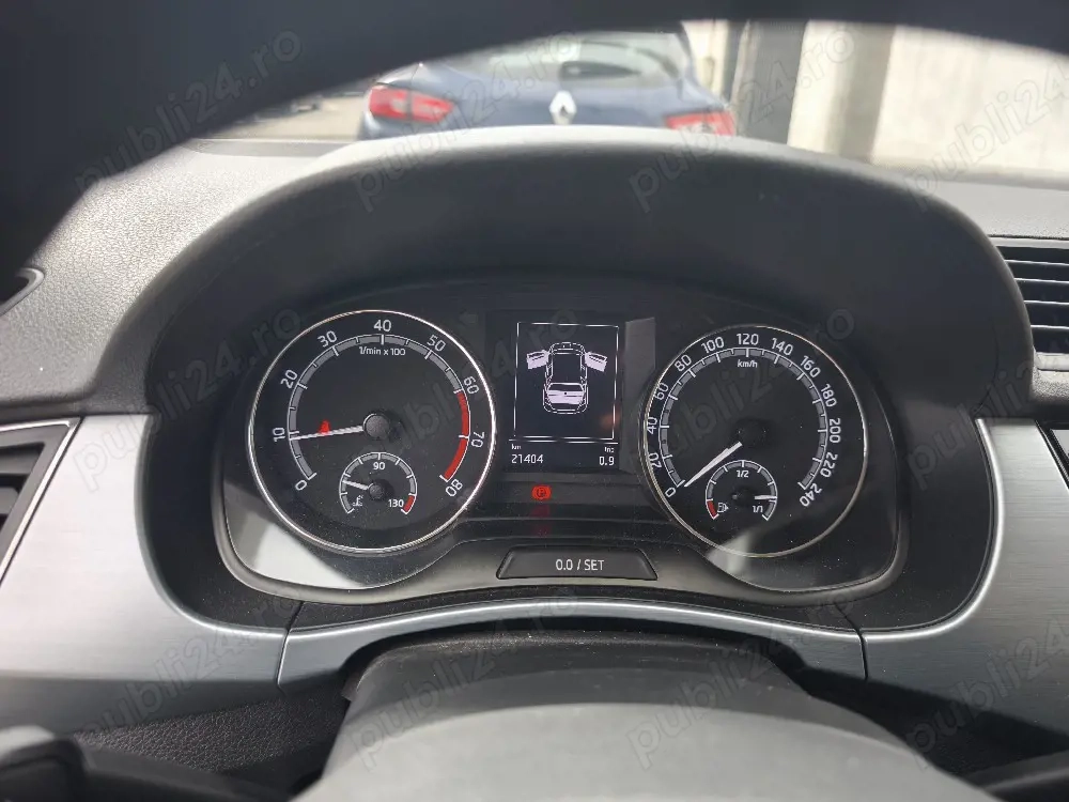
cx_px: 534
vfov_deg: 58.9
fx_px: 710
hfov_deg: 73.9
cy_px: 401
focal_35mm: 23
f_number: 1.6
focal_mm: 6.57
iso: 100
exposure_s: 1/101
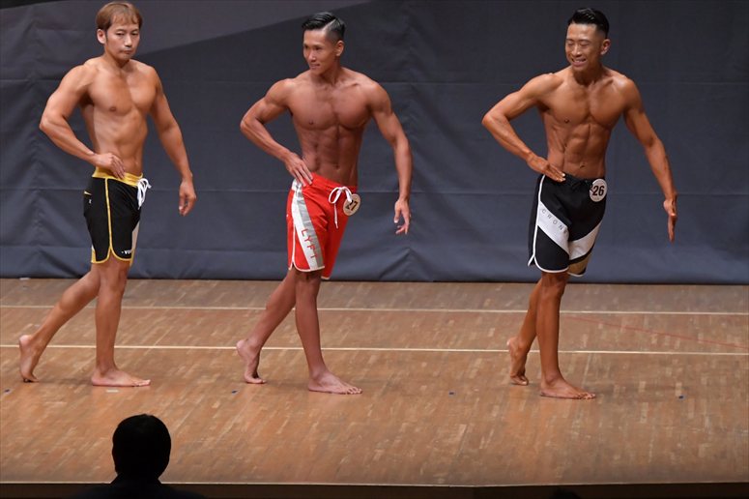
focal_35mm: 255
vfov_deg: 5.4
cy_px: 250
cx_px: 374
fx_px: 5303
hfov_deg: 8.1
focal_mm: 170
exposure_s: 1/400
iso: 6400
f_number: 5.6
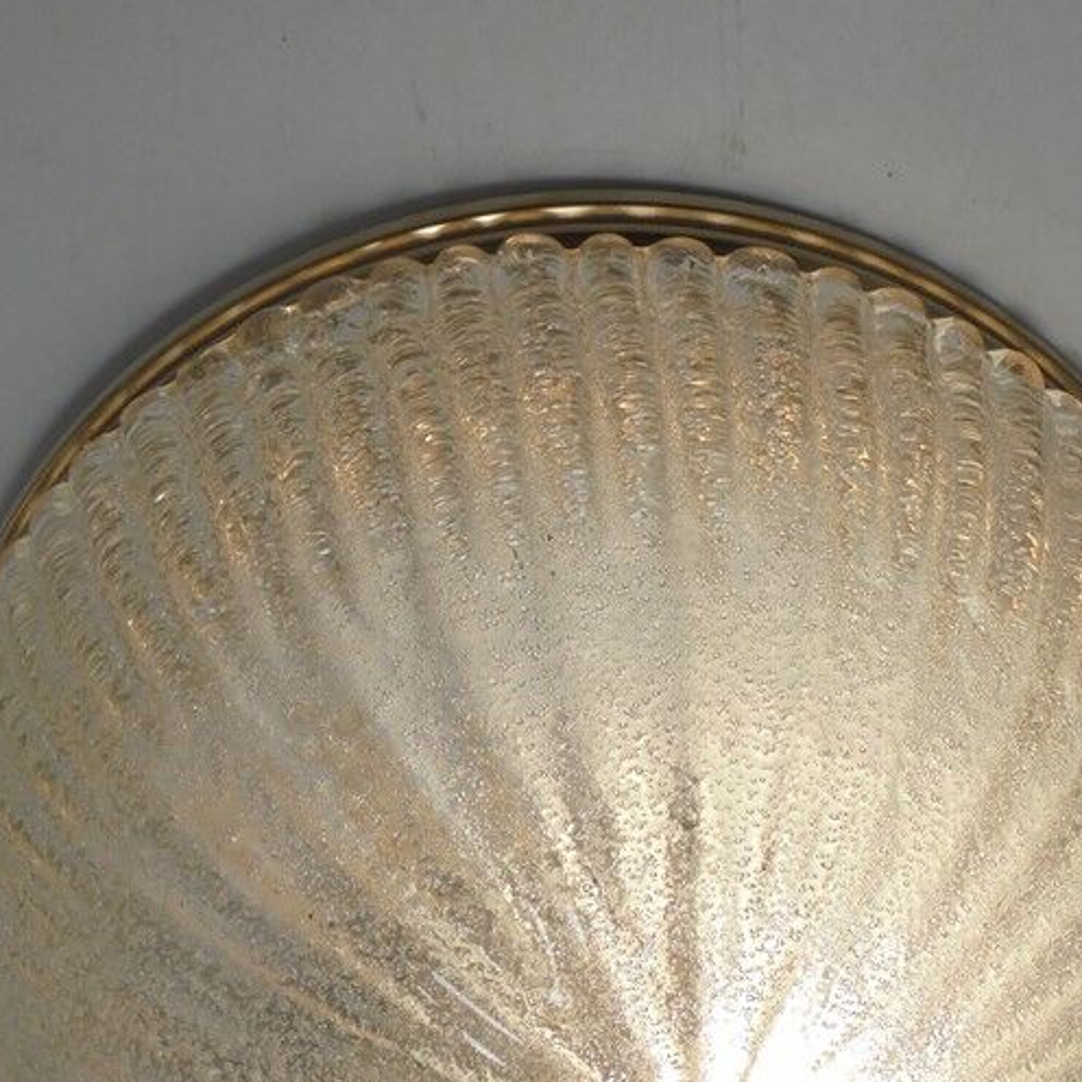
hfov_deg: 28.1
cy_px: 881
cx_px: 614
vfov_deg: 27.5
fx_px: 2157
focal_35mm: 61
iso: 100
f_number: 4.2
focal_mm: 6.9
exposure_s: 1/320
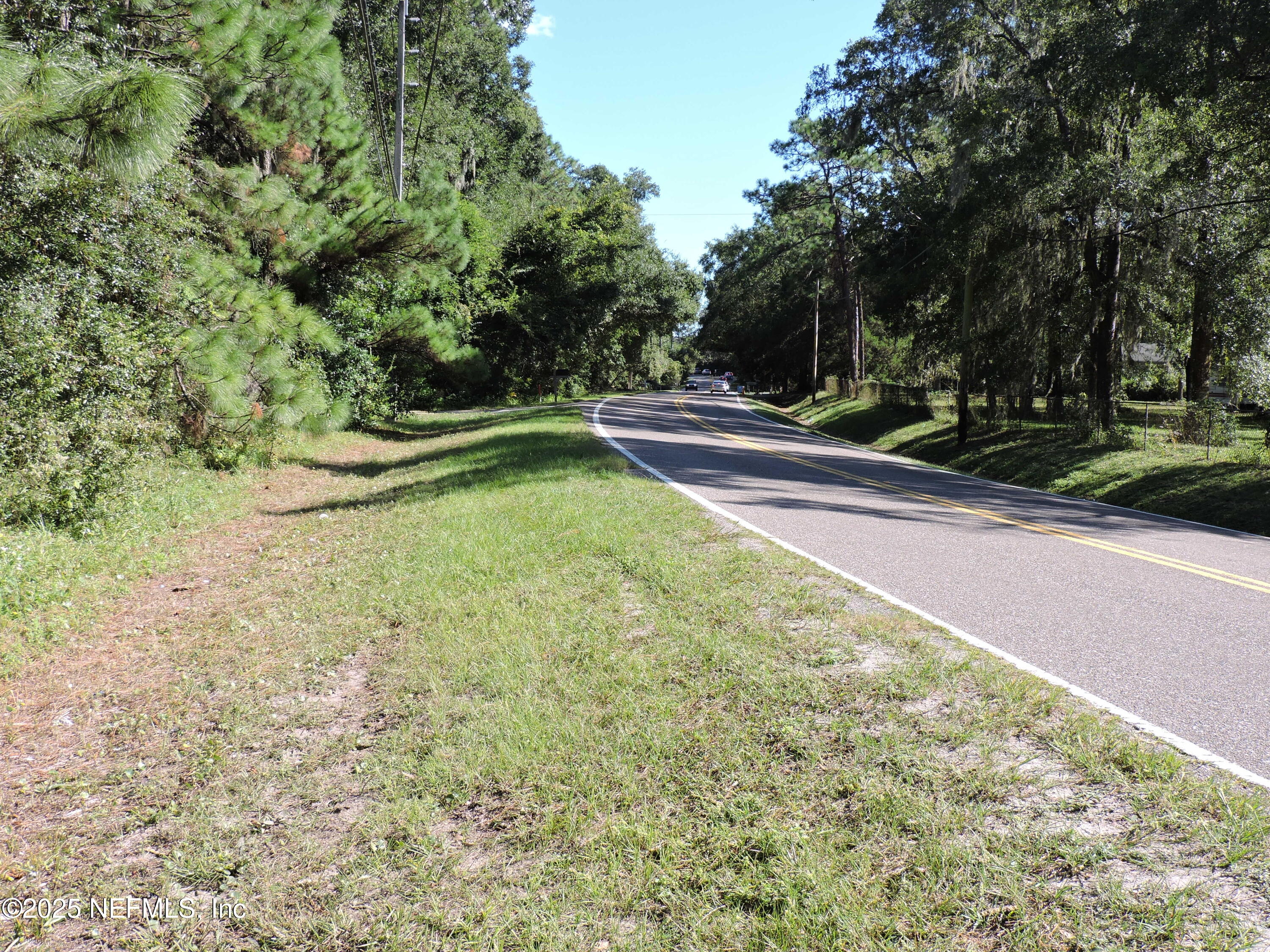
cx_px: 635
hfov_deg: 46.8
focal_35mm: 40
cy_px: 476
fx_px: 1468
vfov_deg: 36.0
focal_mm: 7.1
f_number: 3.3
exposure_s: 1/400
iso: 100
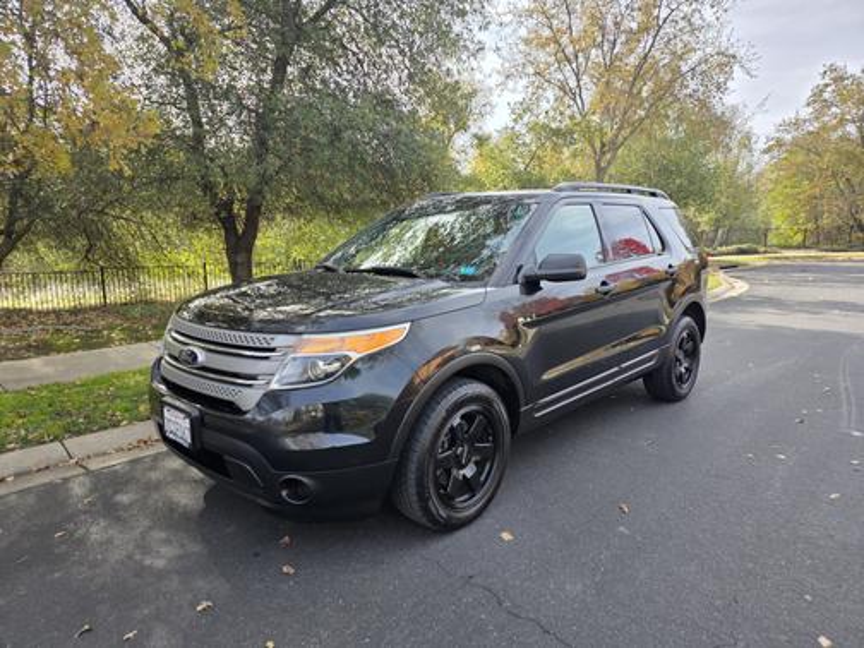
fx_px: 574
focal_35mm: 23
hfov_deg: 73.9
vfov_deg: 58.9
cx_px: 432
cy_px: 324
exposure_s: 1/1399
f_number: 1.7
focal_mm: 6.3
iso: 80
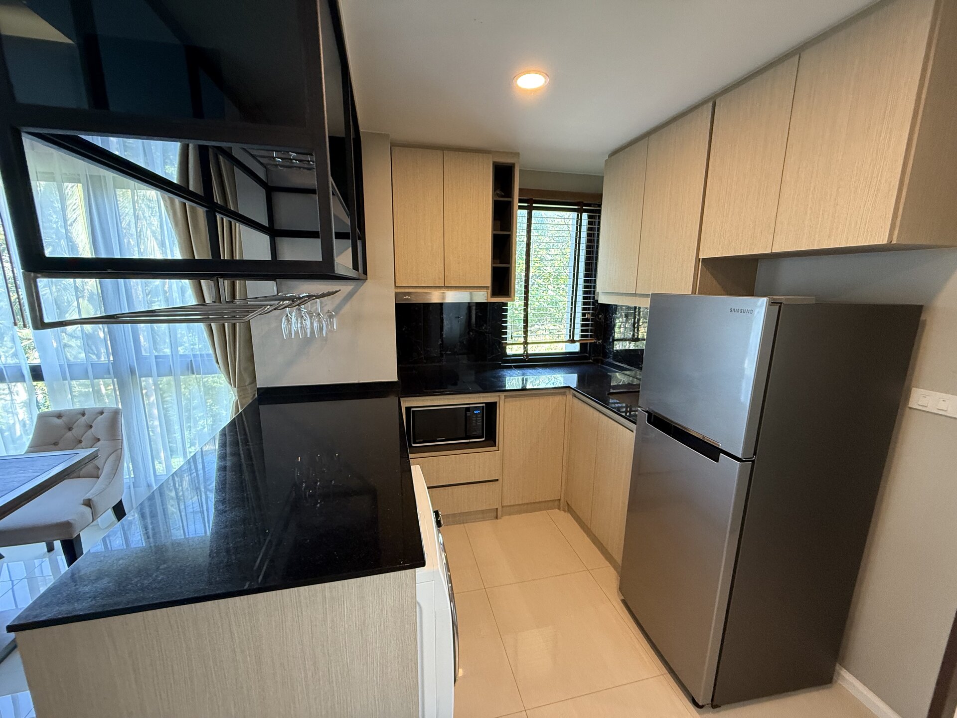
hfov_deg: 102.1
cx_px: 478
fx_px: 387
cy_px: 359
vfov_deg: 85.7
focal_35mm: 14
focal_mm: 2.22
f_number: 2.2
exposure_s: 1/60
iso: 400
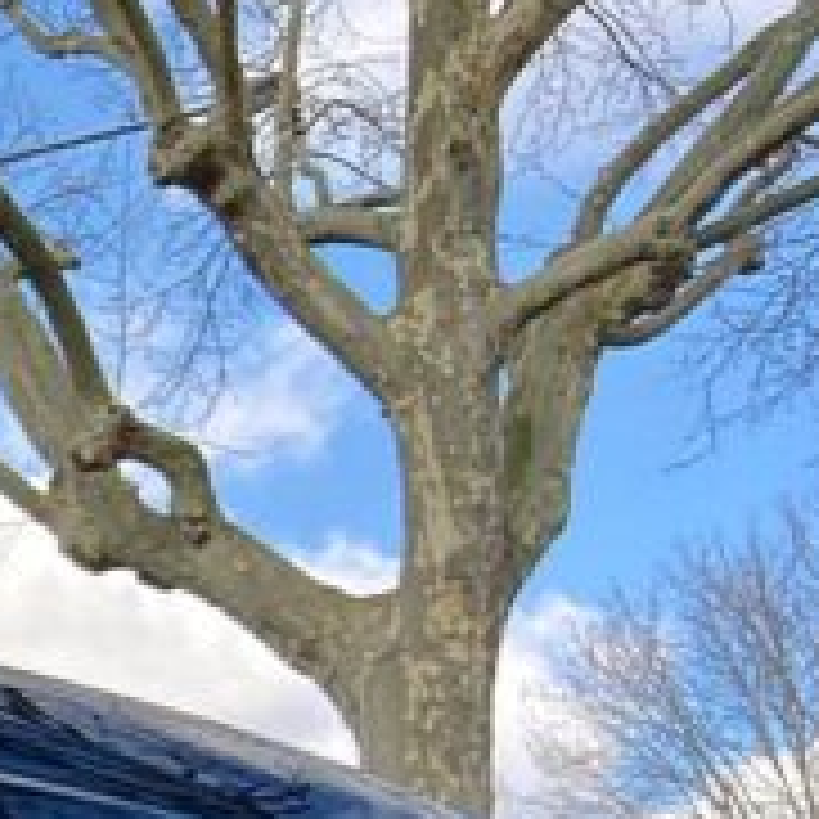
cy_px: 1314
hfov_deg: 14.3
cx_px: -842
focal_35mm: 101
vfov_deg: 15.5
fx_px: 2704
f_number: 1.8
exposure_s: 1/588
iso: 32
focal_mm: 4.25
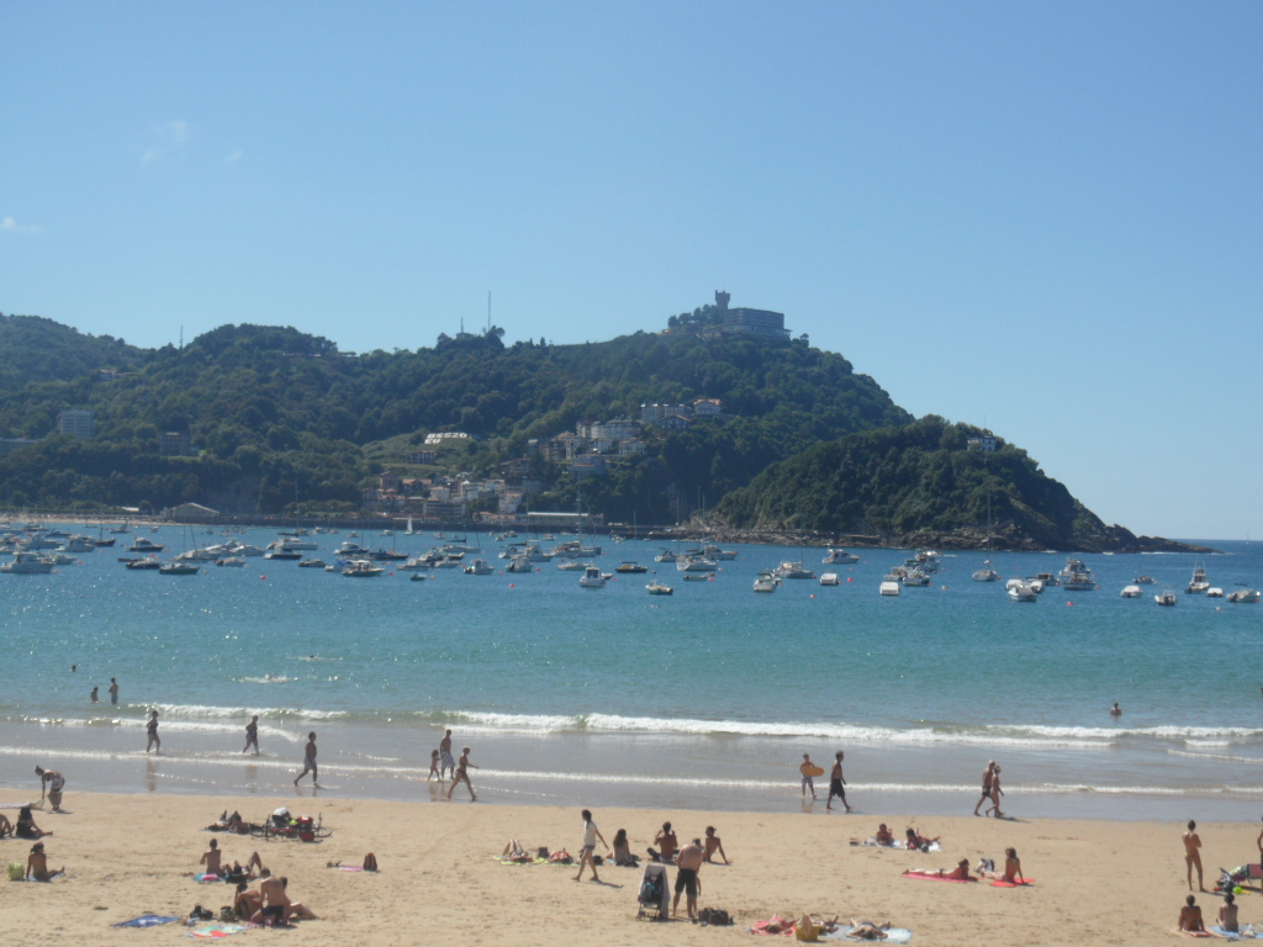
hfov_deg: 32.2
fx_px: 2189
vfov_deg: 24.4
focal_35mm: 60
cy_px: 474
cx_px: 632
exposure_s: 1/1000
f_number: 4
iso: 80
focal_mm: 10.3
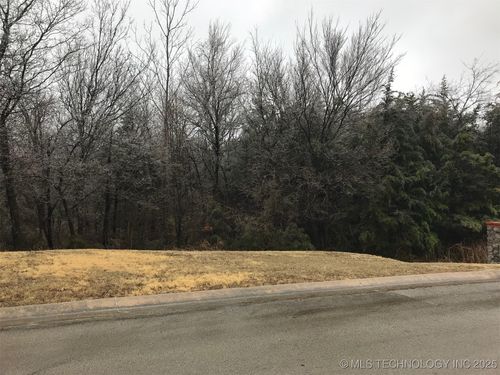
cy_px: 188
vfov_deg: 49.7
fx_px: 404
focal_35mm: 28
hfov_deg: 63.4
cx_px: 250
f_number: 1.8
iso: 20
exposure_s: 1/258
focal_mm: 3.99
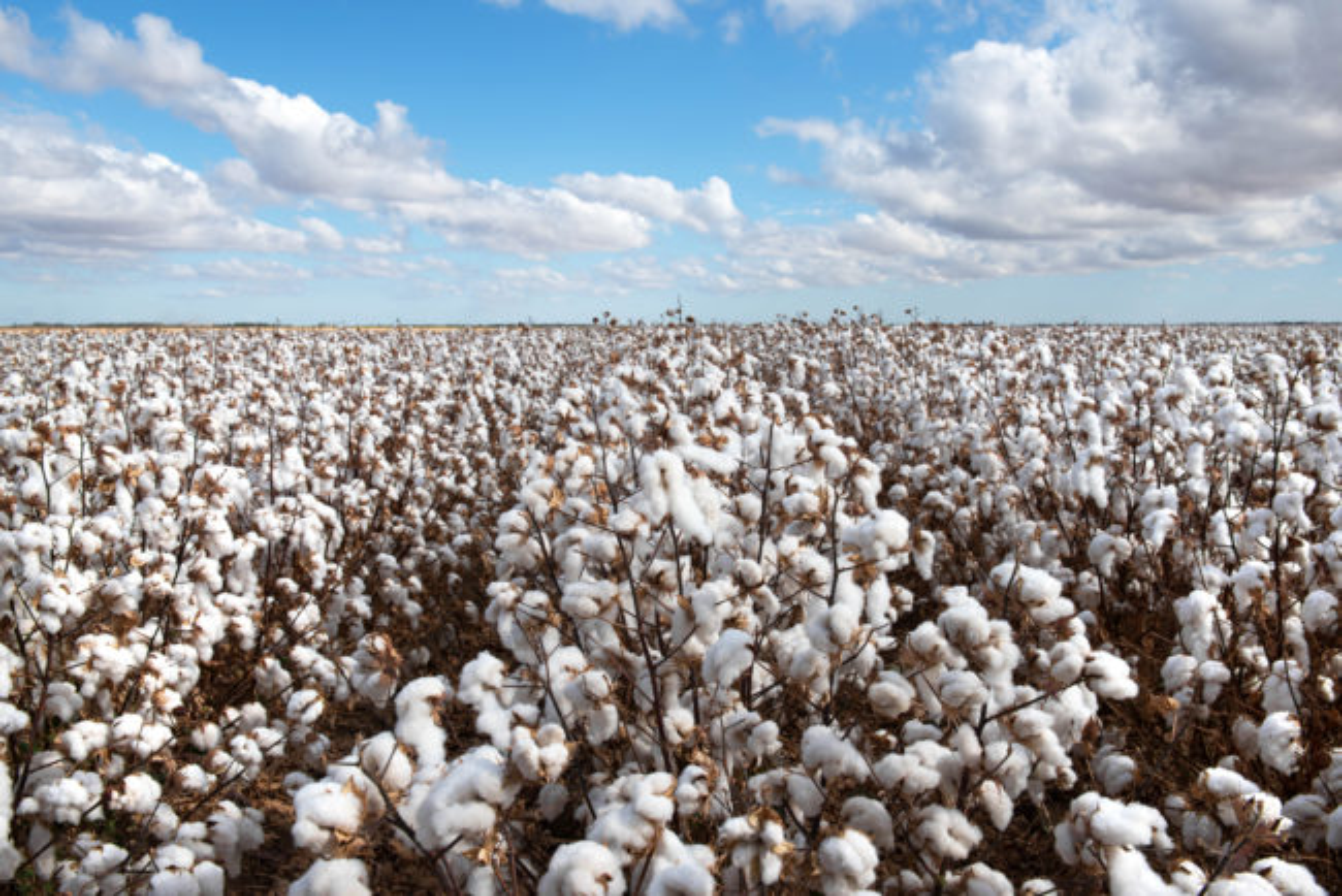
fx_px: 1193
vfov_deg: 41.2
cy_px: 448
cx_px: 671
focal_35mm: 32
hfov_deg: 58.7
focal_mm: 32
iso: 100
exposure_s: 1/250
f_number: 10
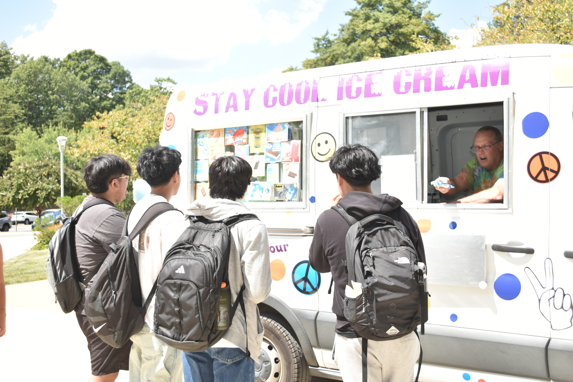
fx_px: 692
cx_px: 286
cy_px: 191
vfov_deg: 30.8
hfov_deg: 45.0
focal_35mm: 44
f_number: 4.5
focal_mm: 29
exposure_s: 1/200
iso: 100
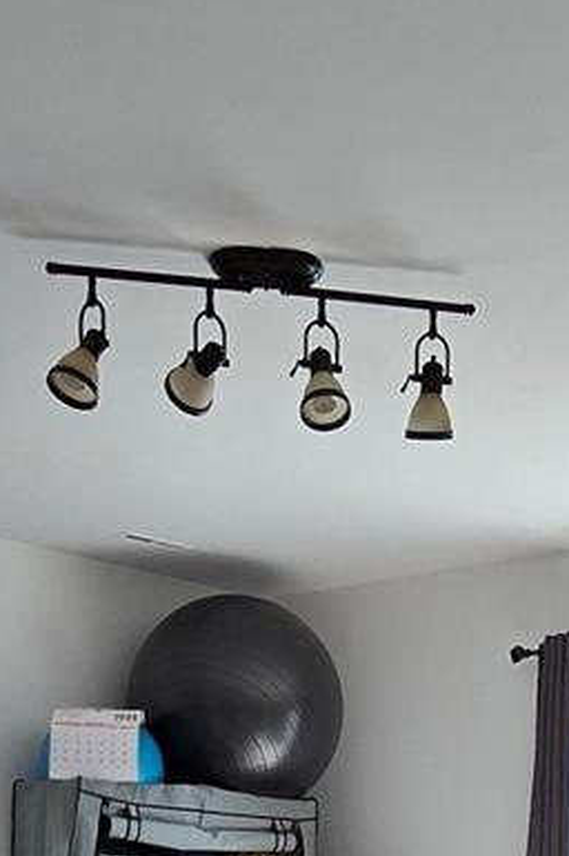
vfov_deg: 27.8
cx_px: 367
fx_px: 1282
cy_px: 1216
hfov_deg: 24.9
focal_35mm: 54
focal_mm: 2.2
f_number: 2.2
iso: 80
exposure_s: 1/60.2
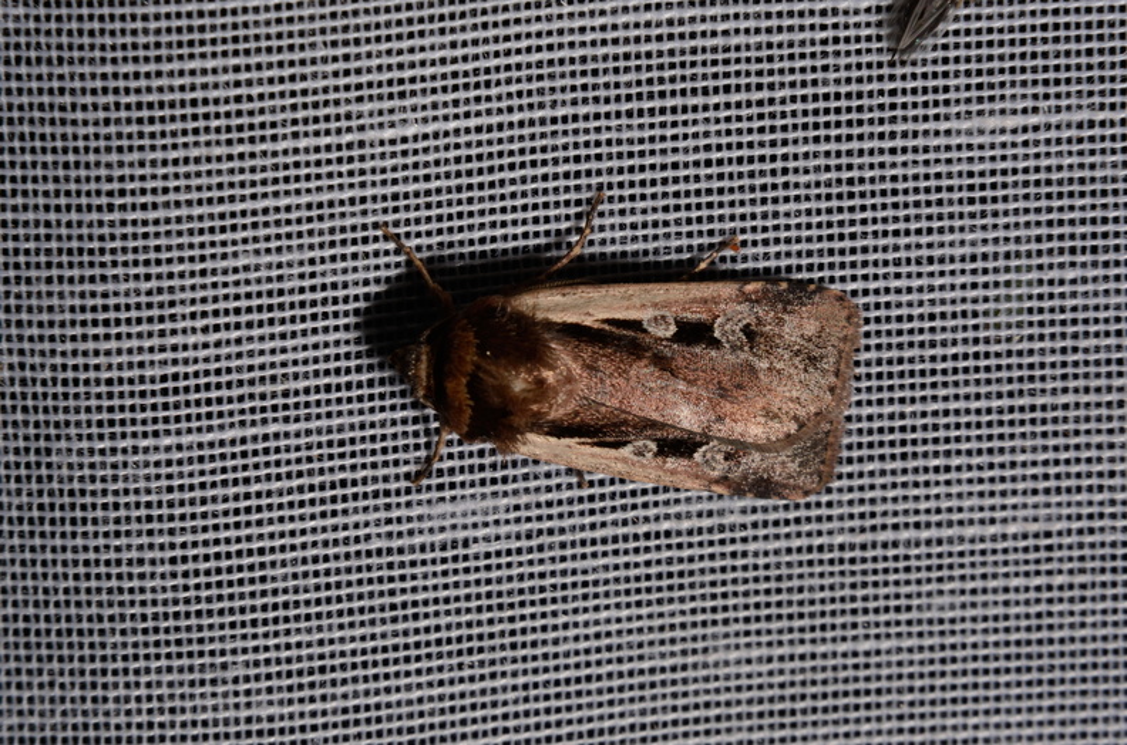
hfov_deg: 16.1
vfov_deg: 10.7
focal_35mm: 128
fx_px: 3982
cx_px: 564
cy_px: 372
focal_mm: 85
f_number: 25
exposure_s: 1/60
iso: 100
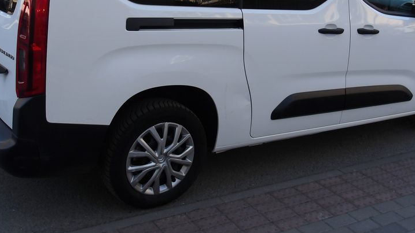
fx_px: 462
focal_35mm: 42
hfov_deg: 48.3
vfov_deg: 27.9
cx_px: 217
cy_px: 55
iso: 100
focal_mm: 4.9
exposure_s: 1/322
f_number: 3
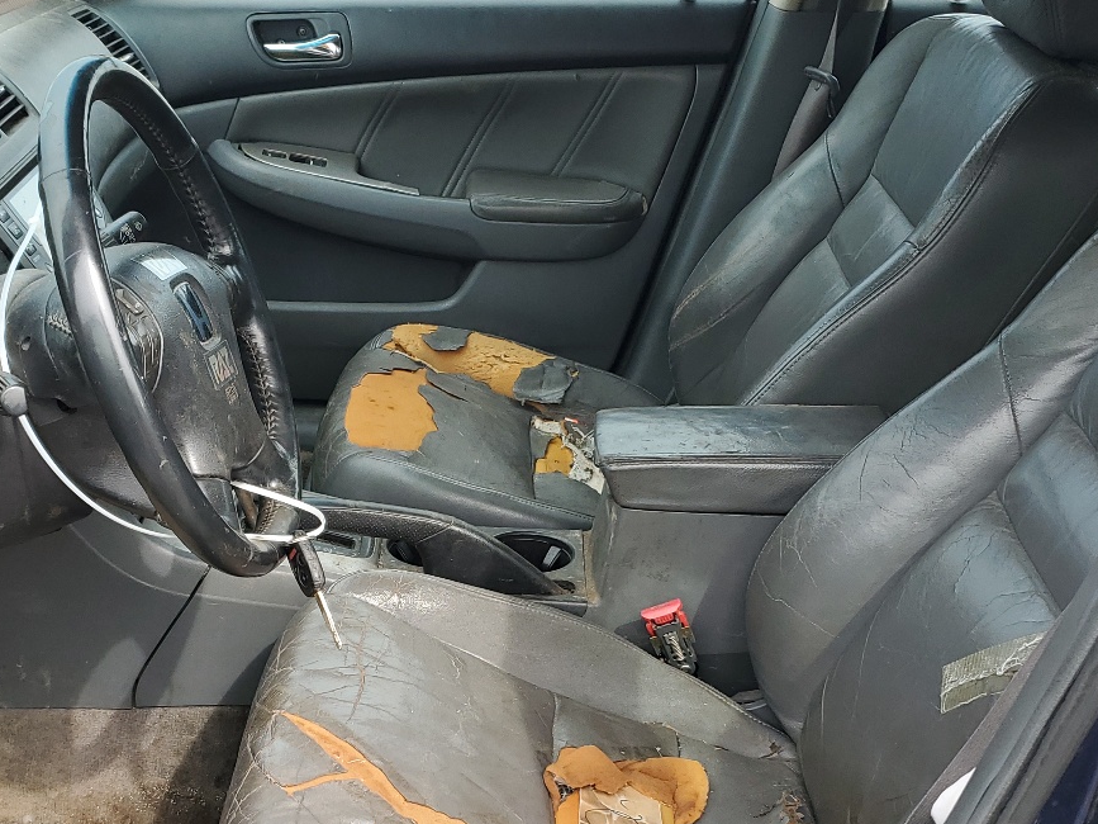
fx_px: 1522
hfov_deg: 39.4
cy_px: 619
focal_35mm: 48
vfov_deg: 29.8
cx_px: 419
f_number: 1.5
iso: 50
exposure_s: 1/370
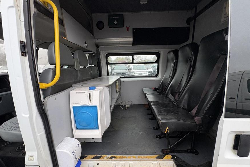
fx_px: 104
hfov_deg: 100.4
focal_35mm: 15
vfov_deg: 77.1
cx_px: 128
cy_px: 92
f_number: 2.2
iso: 160
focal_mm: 2.22
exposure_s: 1/99
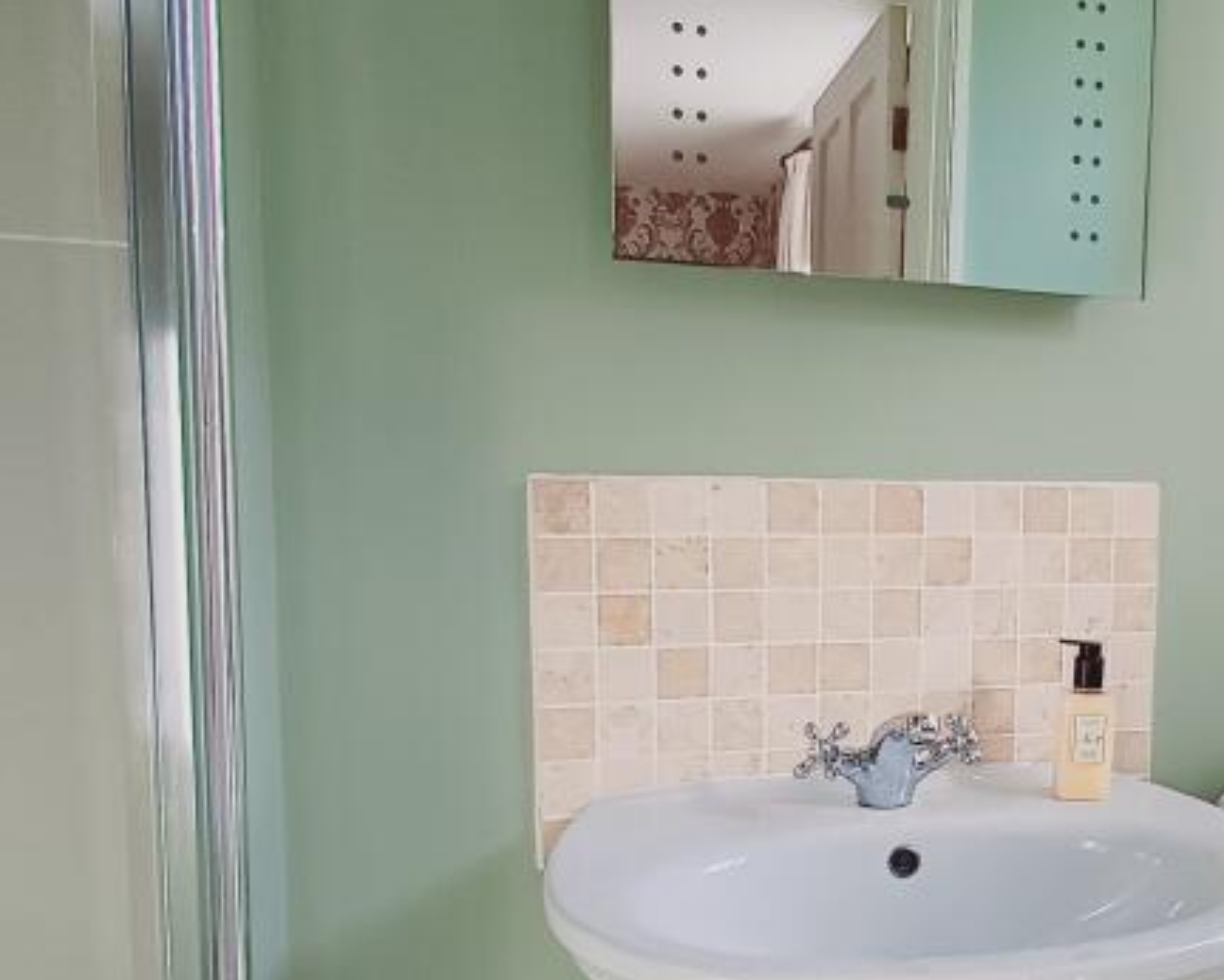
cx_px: 997
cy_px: 626
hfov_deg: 46.2
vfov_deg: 39.8
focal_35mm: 37
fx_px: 1341
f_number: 2.2
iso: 64
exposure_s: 1/100
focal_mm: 1.64
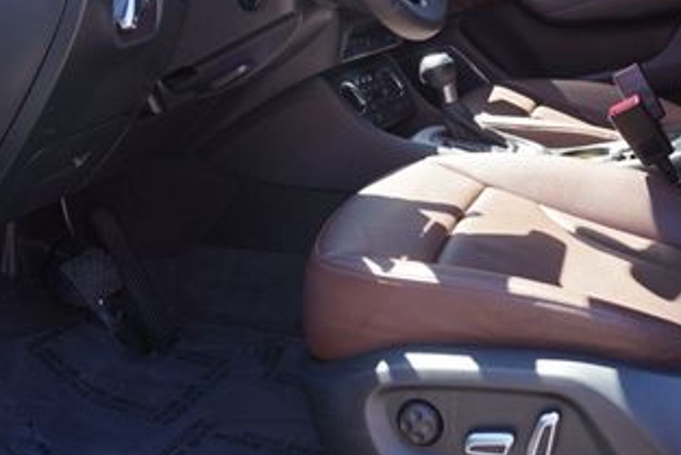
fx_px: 927
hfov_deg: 40.3
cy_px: 57
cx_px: 372
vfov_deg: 26.7
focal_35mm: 49
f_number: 4.5
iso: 100
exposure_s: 1/80
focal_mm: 16
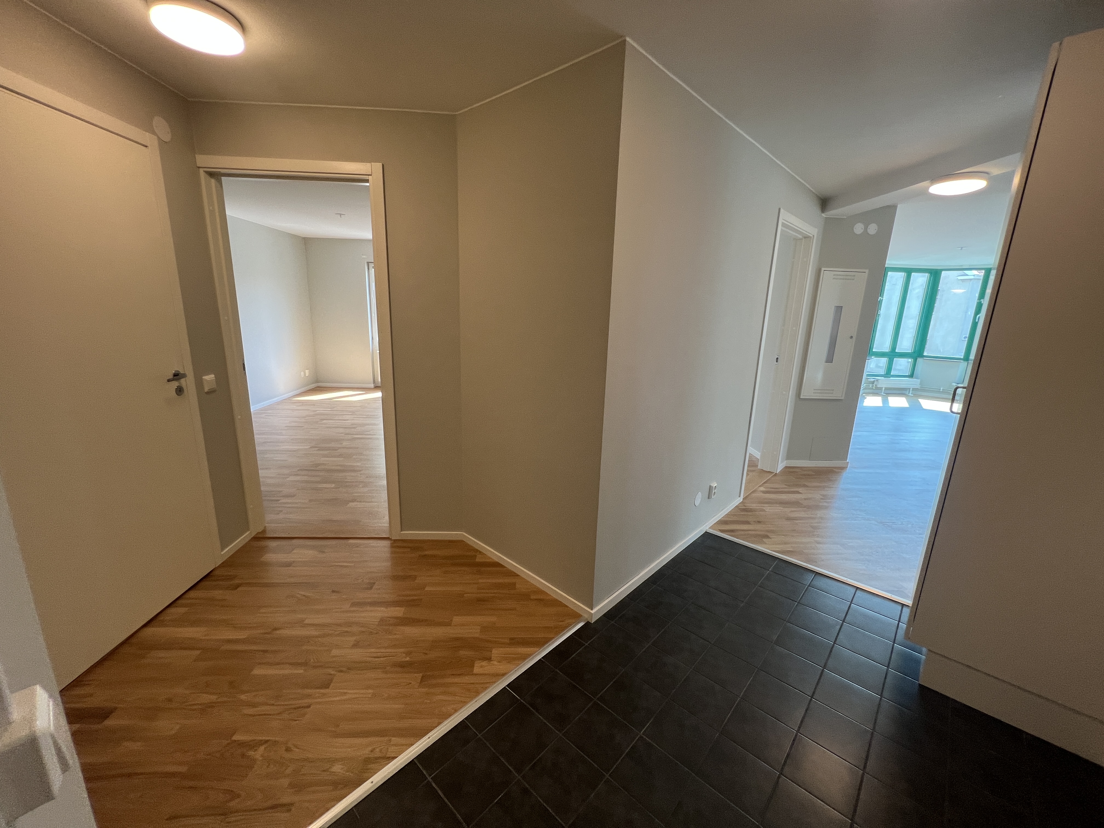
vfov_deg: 89.9
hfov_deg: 106.2
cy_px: 414
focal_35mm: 13
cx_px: 552
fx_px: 415
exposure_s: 1/100
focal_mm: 1.57
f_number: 1.8
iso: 64
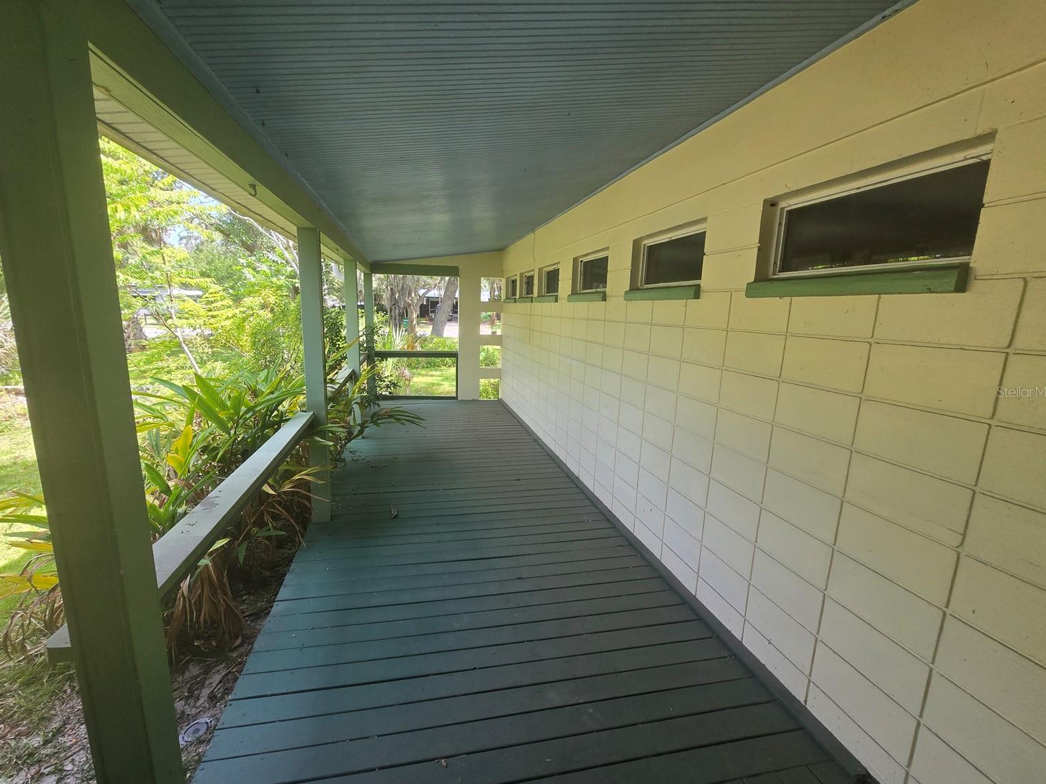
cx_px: 500
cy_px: 391
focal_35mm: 14
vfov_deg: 85.7
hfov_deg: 102.0
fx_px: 423
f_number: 2.2
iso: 50
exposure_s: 1/161
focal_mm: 2.2
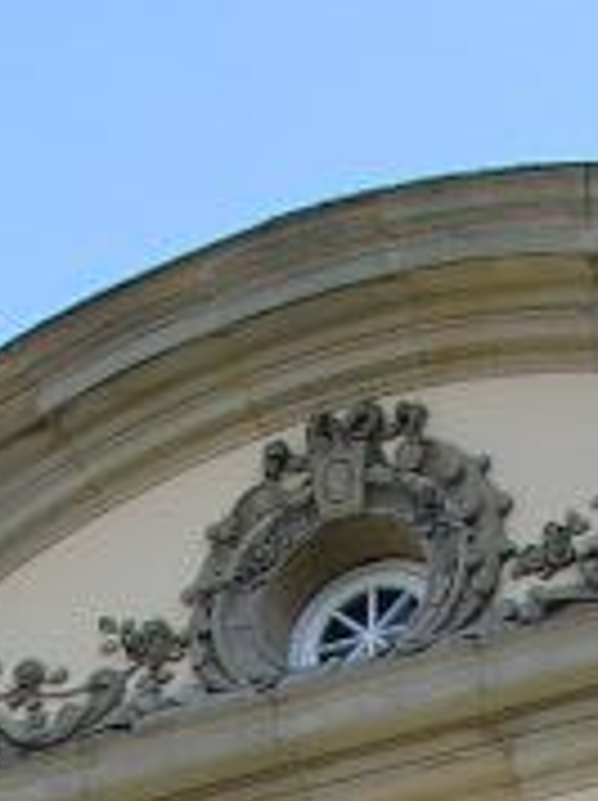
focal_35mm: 153
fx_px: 3533
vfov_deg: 11.5
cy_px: 1674
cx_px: 486
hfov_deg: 9.6
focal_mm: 7.13
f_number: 4
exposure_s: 1/242
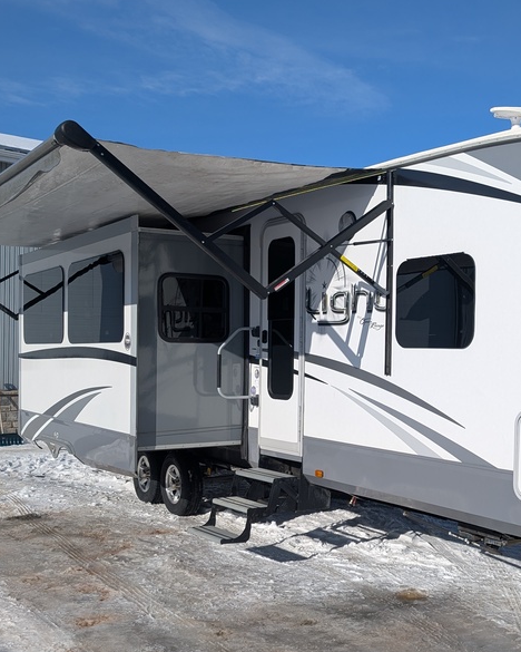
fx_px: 790
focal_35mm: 41
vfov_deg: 44.7
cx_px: 422
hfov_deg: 35.2
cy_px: 361
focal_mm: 6.9
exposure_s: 1/2268
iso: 25
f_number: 1.68
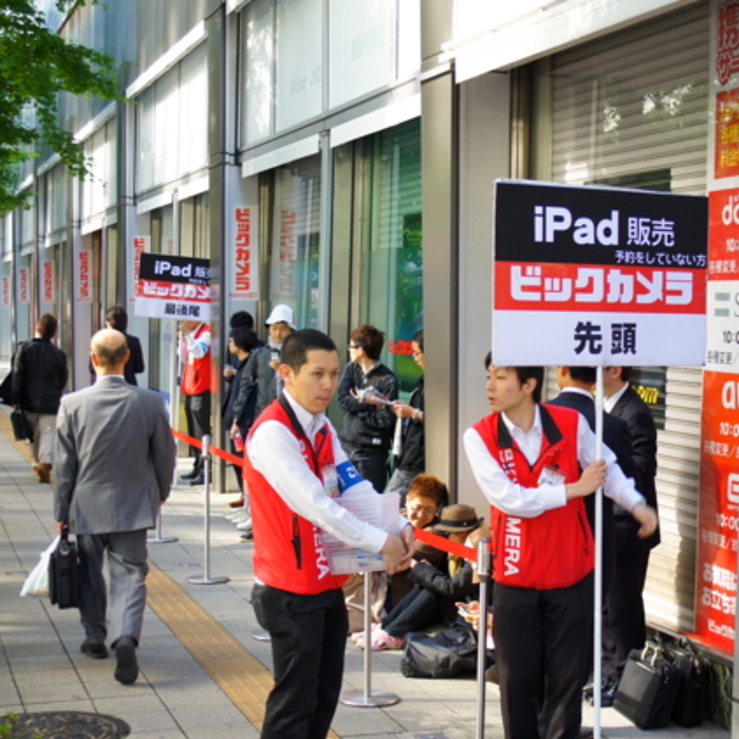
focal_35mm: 58
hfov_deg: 29.5
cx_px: 415
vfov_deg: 29.6
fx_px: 1401
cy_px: 368
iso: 200
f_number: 4
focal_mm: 30
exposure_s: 1/80
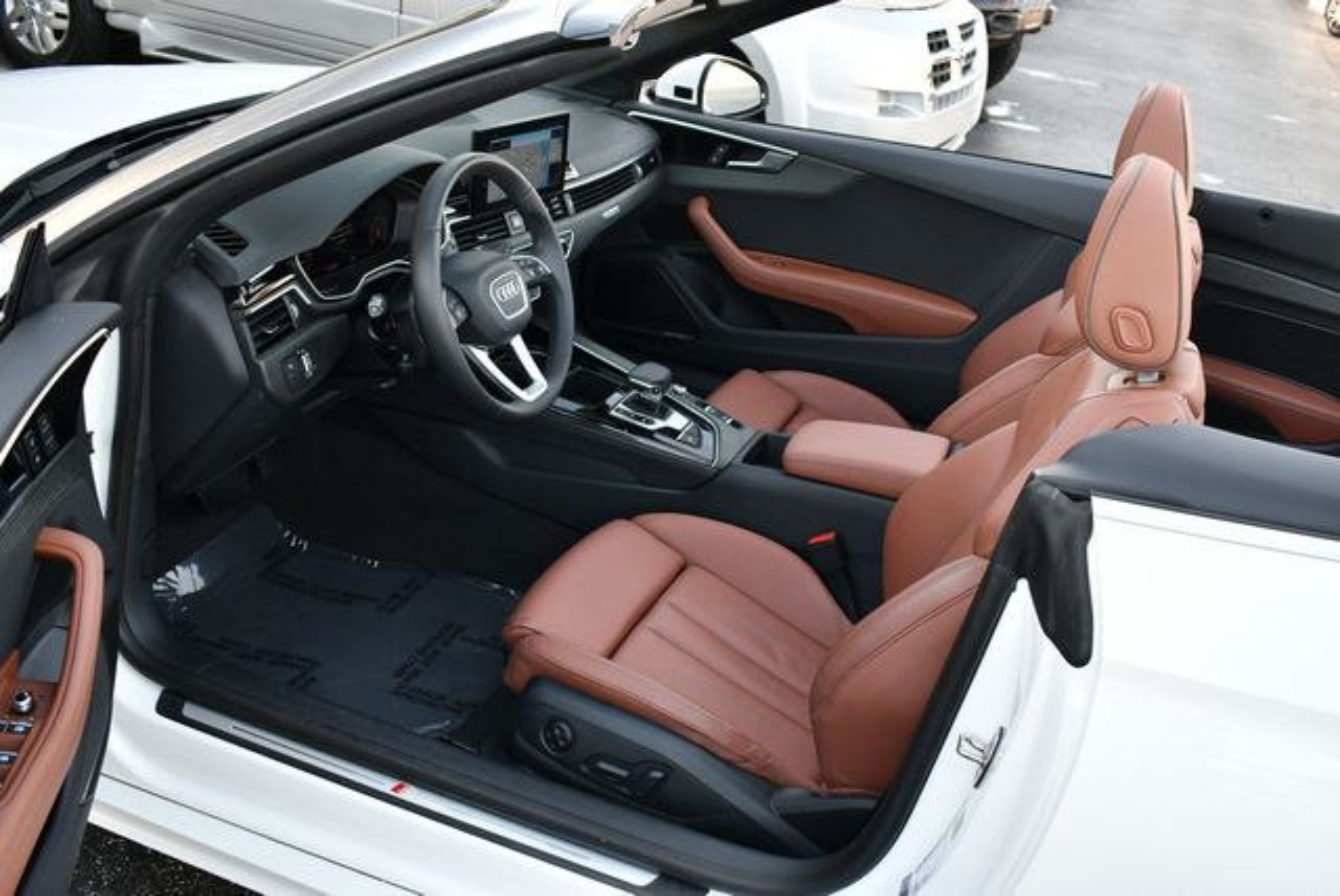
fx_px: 1341
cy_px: 448
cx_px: 670
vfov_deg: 36.9
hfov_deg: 53.1
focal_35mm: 36
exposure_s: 1/250
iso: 400
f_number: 4
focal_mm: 18
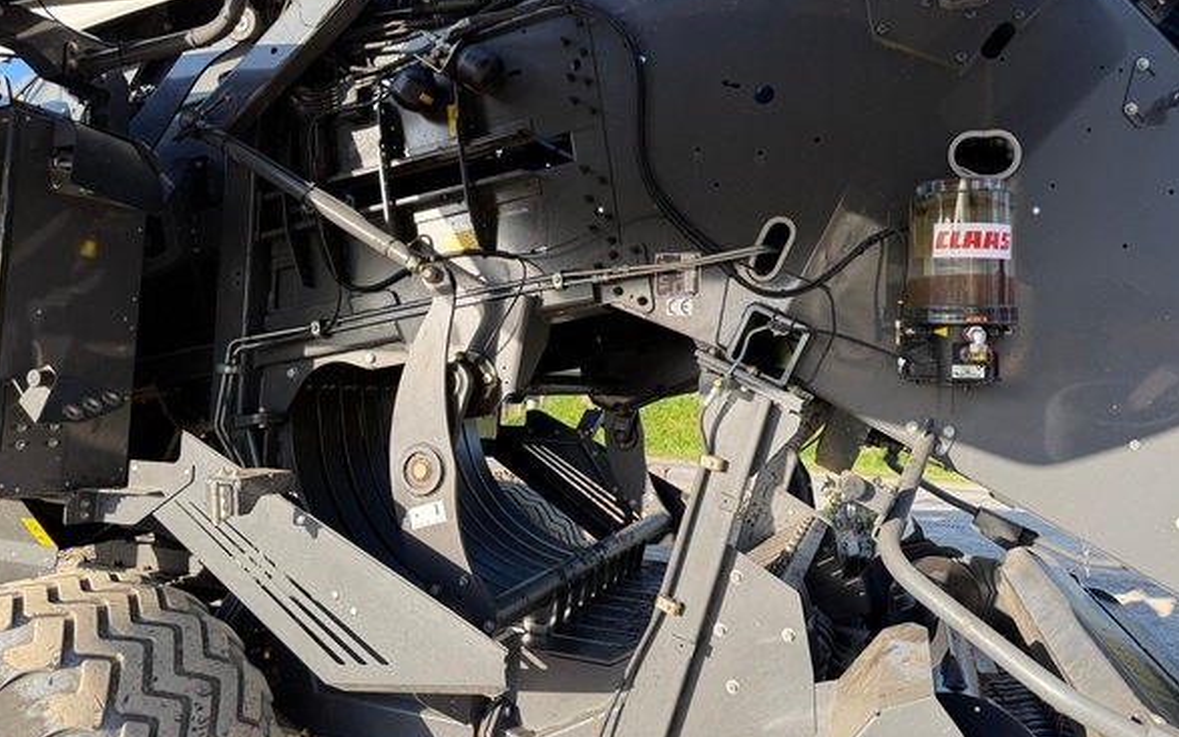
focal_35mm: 26
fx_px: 836
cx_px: 584
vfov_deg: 47.4
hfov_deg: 70.4
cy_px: 309
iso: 80
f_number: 1.78
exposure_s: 1/589
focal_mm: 6.76
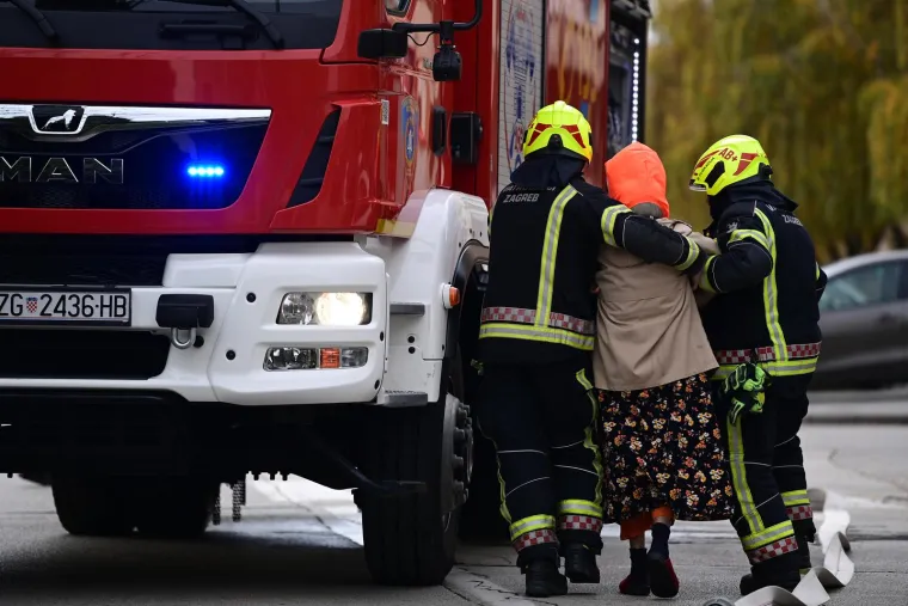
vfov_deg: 7.6
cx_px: 454
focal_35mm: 180
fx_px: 4541
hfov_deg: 11.4
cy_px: 303
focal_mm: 180
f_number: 2.8
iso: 500
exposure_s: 1/1600
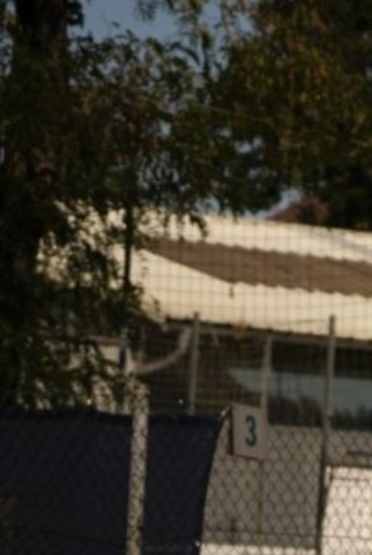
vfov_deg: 6.6
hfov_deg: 4.5
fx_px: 4728
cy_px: 849
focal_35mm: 306
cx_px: 495
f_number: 4
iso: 100
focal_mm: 70
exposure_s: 1/4000
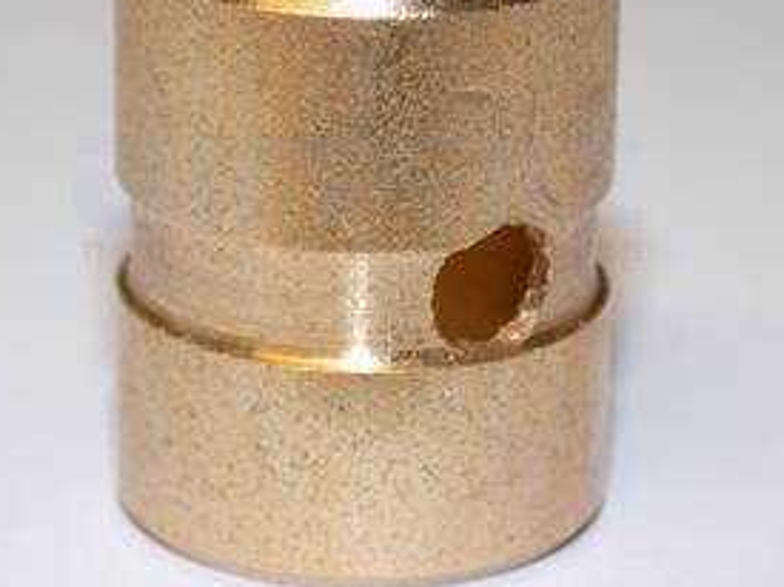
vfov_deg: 8.4
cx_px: 368
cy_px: 212
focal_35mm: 177
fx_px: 4007
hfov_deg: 11.2
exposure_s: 1/30
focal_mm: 20.9
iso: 125
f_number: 4.8
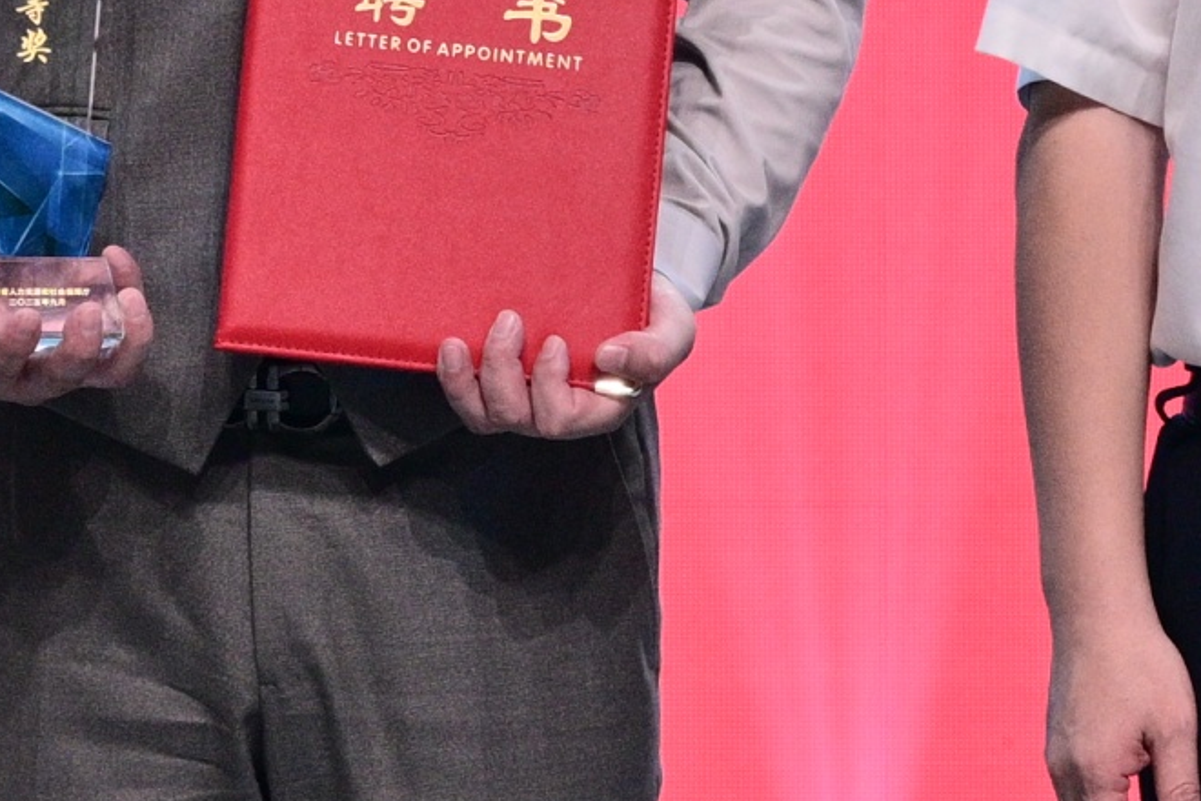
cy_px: -117
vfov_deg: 2.9
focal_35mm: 477
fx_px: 15912
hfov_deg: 4.3
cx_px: -295
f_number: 5.6
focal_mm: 70
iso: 200
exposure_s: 1/100
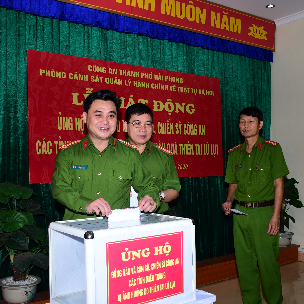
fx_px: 444
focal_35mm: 45
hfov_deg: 37.7
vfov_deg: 37.8
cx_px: 177
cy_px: 152
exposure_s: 1/200
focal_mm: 23
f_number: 6.3
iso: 400
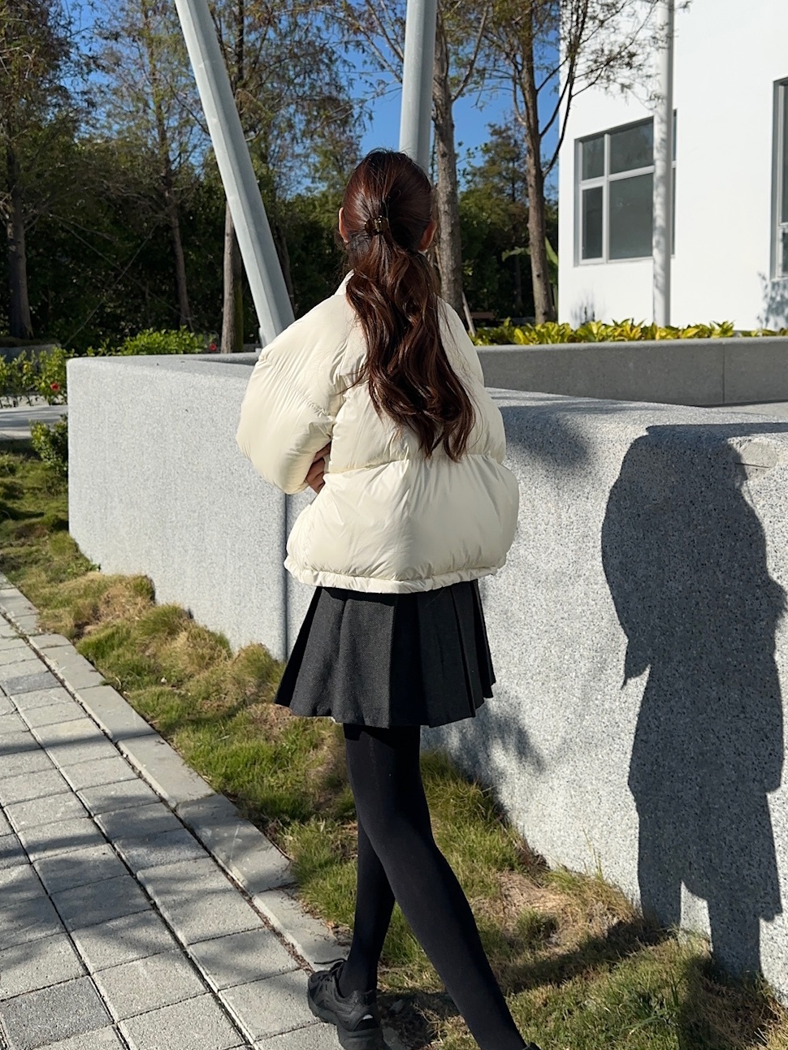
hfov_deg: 37.7
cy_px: 383
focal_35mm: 38
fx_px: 1153
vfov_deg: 48.4
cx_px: 413
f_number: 1.78
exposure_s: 1/7042
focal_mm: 6.86
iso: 80
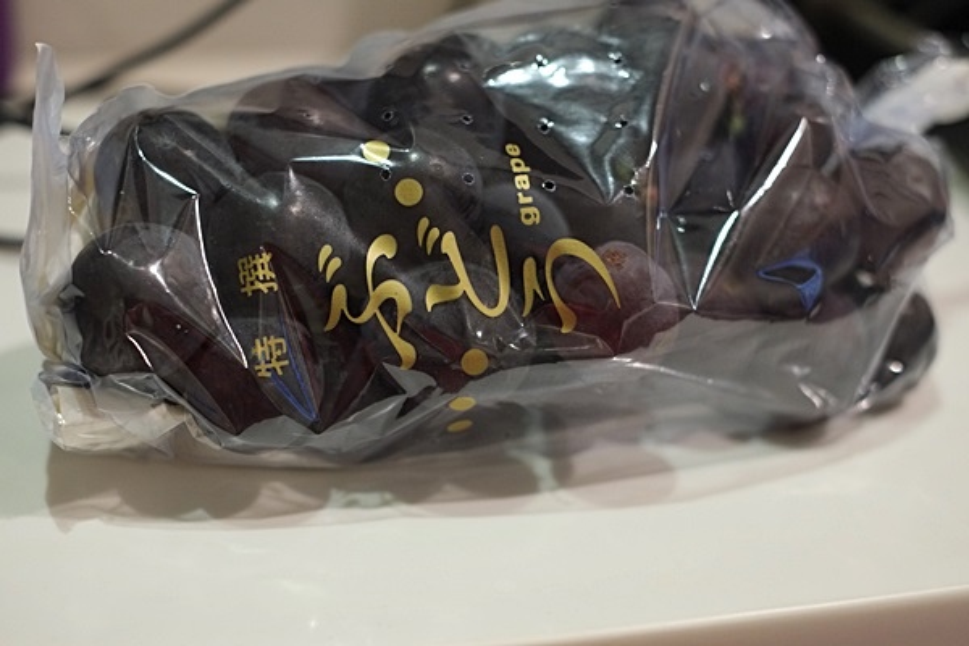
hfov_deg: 37.5
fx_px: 1426
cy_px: 323
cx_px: 484
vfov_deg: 25.5
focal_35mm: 53
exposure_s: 1/56
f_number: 2.8
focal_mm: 35
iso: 1600
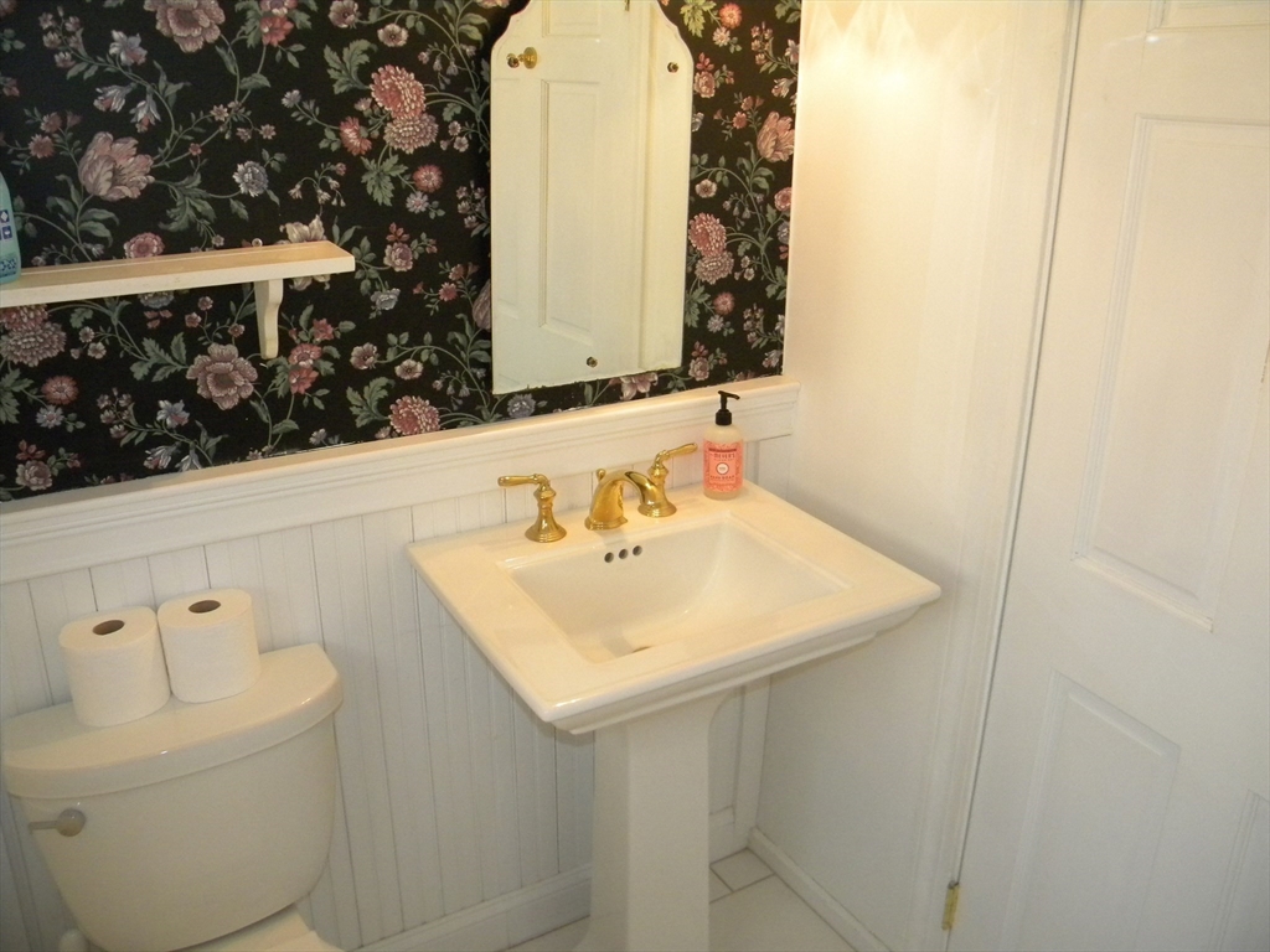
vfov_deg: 49.7
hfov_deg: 63.4
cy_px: 476
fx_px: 1027
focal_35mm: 28
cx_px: 635
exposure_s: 1/52.5
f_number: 3.5
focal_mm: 5
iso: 400
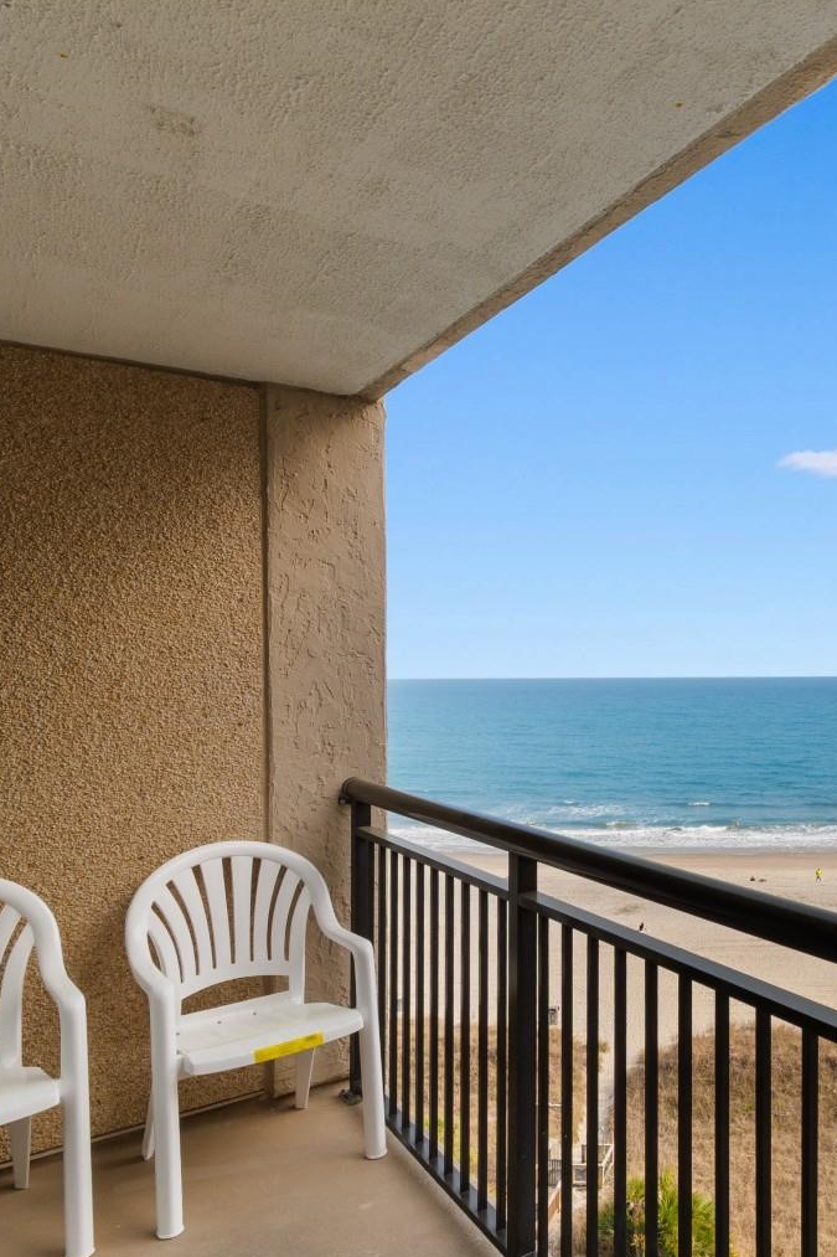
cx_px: 797
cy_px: 643
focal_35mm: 24
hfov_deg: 46.3
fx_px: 837
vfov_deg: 73.7
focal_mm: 10
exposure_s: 1/160
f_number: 6.3
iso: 100
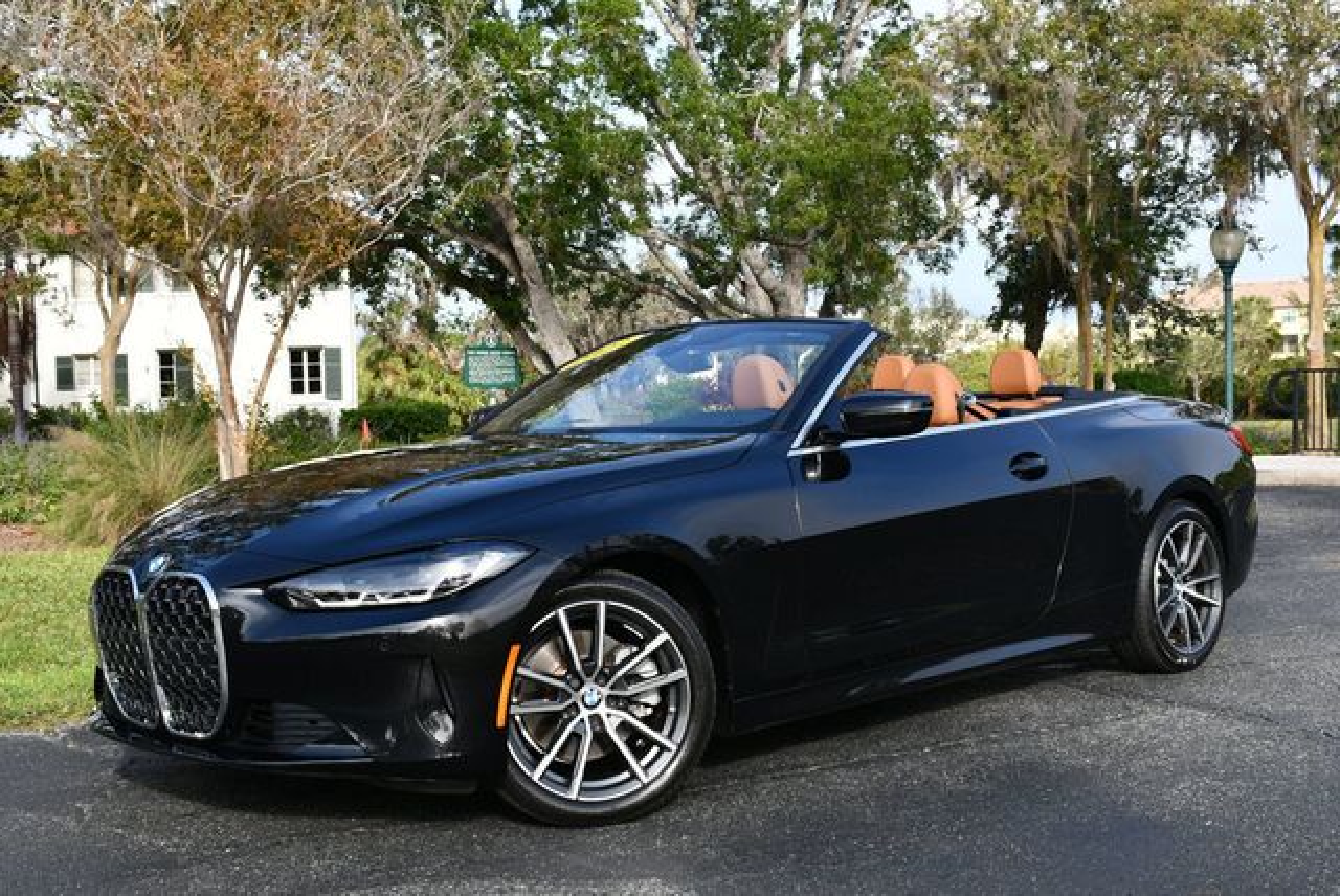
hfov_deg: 42.7
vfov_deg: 29.3
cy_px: 448
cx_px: 670
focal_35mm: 46
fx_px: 1714
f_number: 7.1
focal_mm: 23
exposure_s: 1/200
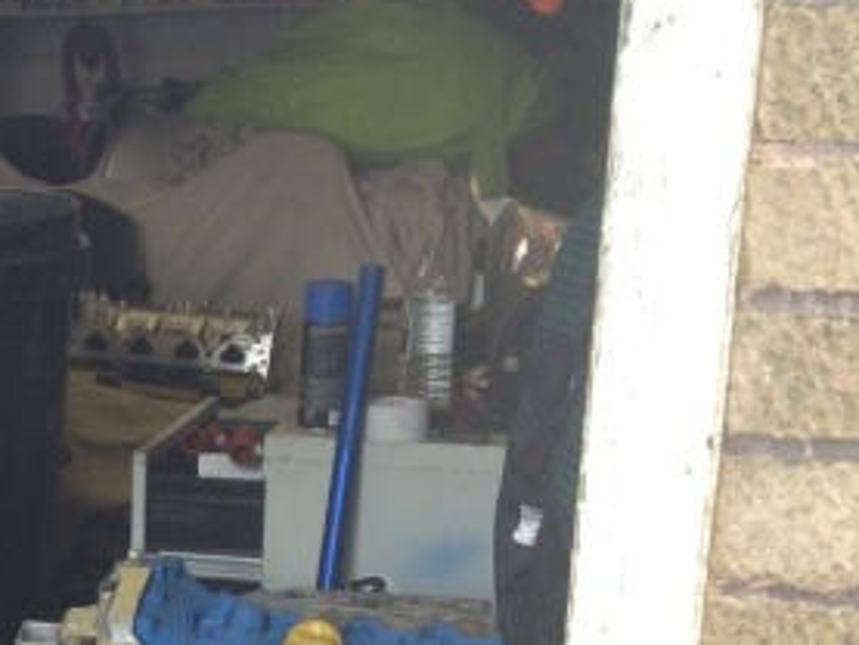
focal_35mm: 101
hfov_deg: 18.1
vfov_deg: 14.4
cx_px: -276
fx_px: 2507
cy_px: 685
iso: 80
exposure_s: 1/60
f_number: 2.4
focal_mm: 4.3
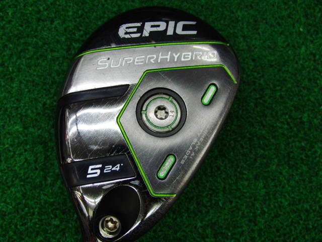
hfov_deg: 50.1
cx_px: 161
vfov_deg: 38.7
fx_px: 344
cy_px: 121
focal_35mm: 37
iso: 250
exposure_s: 1/80
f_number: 3.6
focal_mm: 6.42
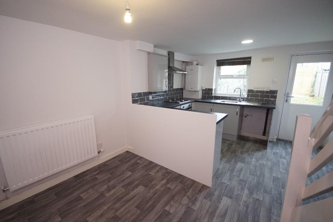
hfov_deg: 100.4
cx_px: 166
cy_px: 111
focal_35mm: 15
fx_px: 139
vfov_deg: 77.3
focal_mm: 10
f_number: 4
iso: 1600
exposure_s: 1/160
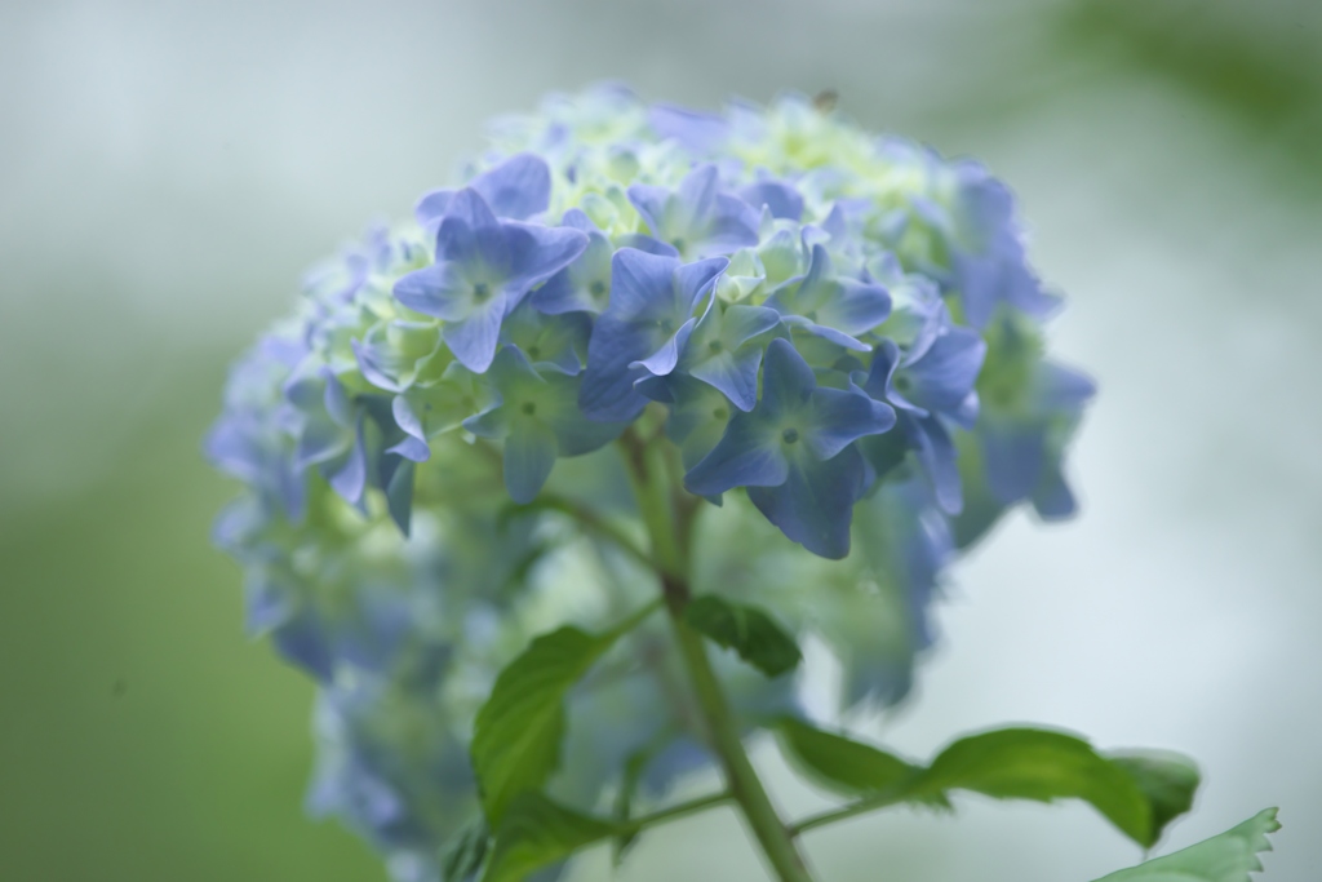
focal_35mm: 300
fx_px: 11017
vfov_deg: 4.6
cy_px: 441
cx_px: 661
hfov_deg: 6.9
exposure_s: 1/640
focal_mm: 300
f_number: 5.6
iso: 400
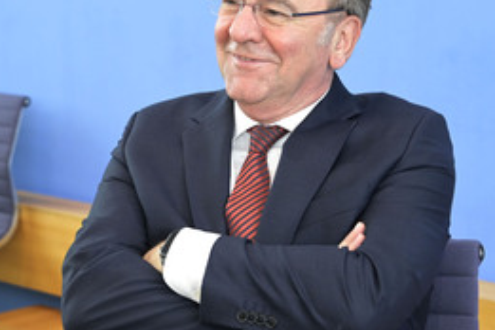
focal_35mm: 107
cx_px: 248
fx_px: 1471
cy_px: 159
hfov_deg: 19.1
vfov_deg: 12.8
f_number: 5
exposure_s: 1/500
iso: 3200
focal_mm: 62
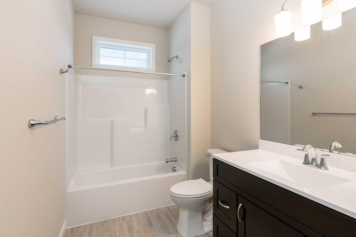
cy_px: 118
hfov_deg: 90.0
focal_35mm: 18
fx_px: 178
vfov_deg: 67.4
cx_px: 178
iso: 500
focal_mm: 12
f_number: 7.1
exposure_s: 1/80
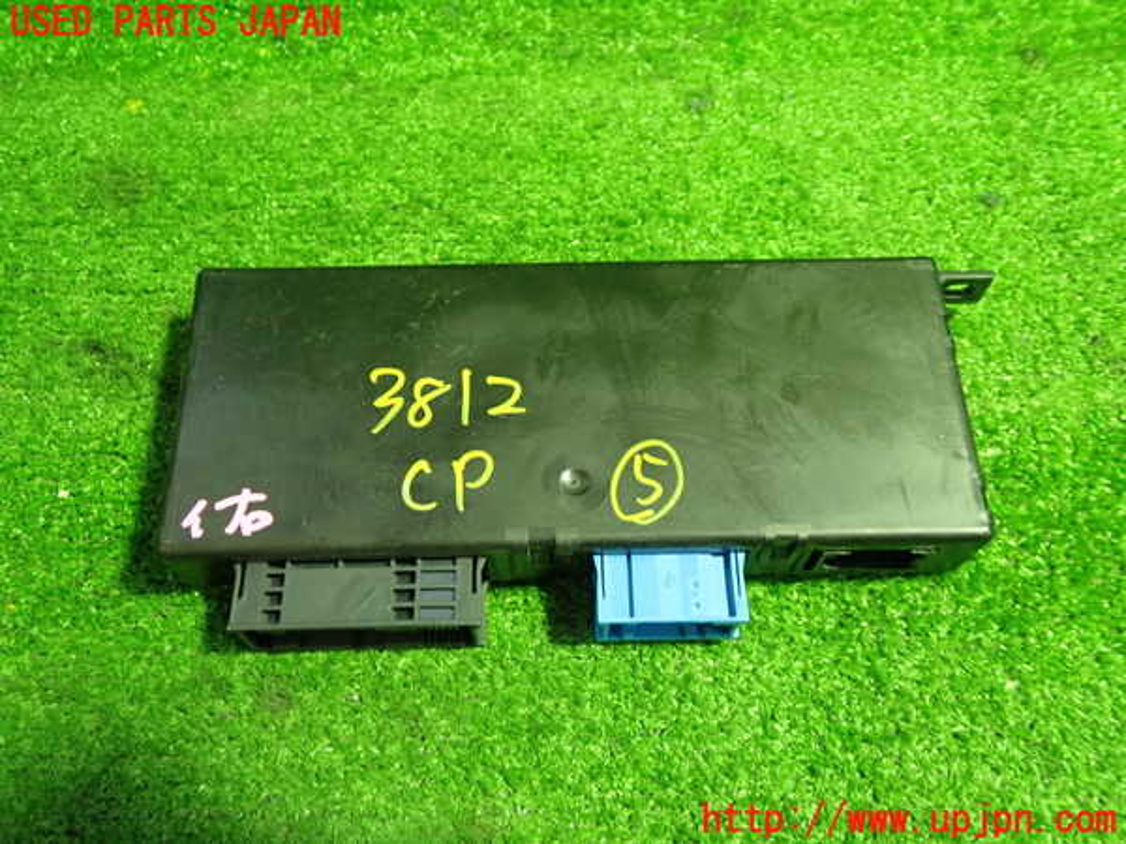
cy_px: 422
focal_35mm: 32
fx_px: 1041
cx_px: 563
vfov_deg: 44.2
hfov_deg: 56.8
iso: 640
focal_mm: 5.79
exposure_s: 1/30
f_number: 2.4
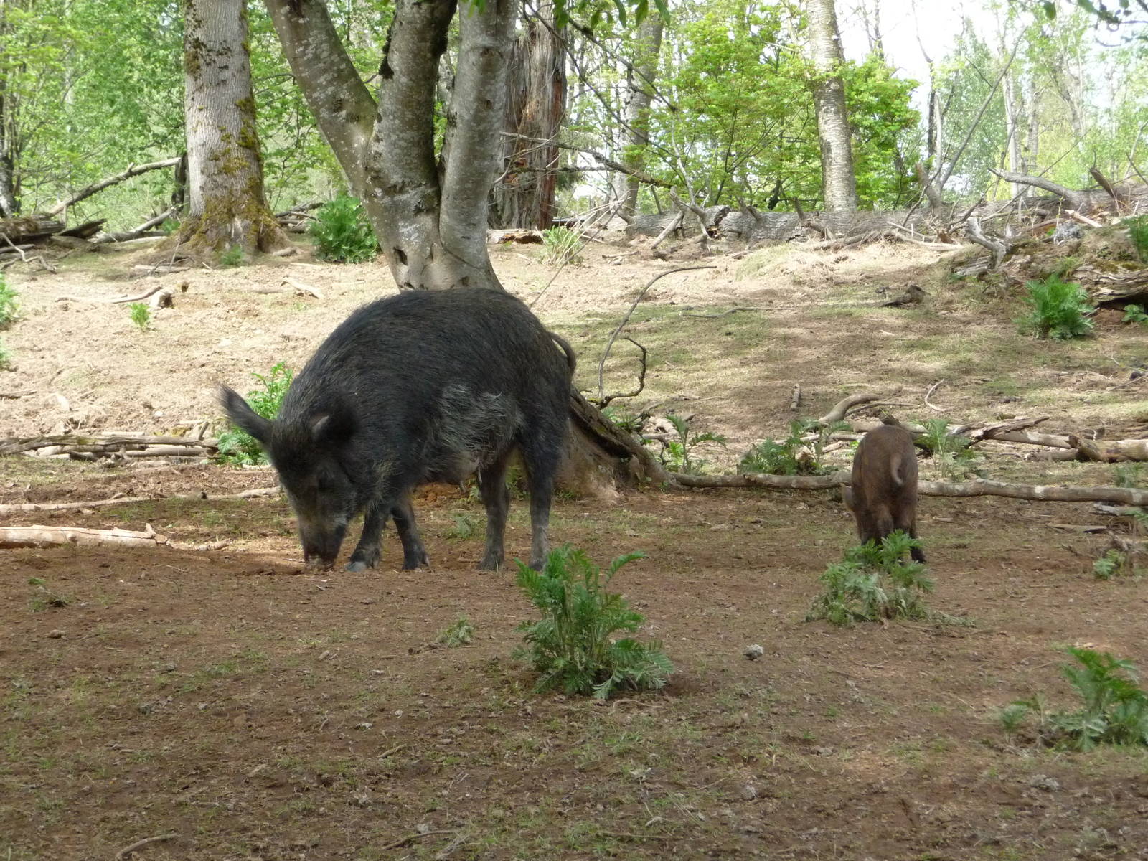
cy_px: 430
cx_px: 574
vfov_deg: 10.5
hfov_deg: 14.0
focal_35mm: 141
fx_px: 4676
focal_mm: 24.1
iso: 400
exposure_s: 1/400
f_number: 4.8
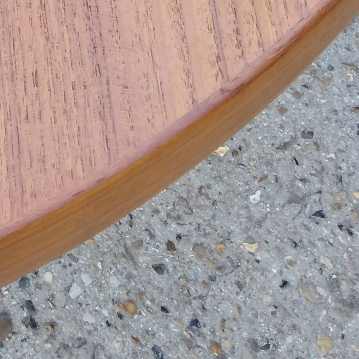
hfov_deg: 15.9
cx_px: -112
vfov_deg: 14.8
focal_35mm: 104
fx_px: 1220
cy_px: -266
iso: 163
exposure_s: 1/100
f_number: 2.2
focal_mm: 3.46
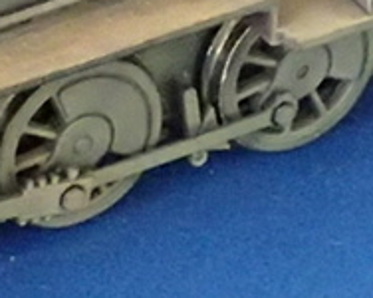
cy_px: -28
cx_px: 353
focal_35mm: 493
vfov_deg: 3.1
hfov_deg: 3.9
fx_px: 5437
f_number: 4.2
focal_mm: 13.47
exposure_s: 1/30
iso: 1600
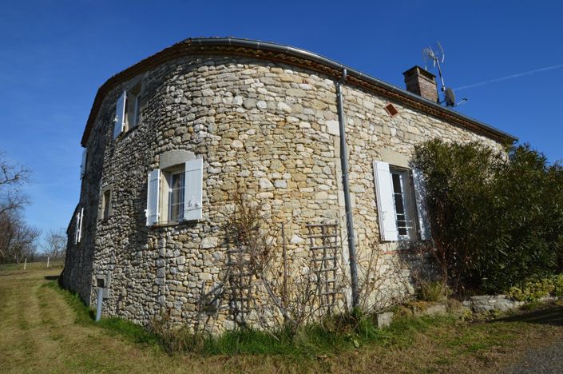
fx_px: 281
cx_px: 282
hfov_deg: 90.1
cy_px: 187
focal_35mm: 18
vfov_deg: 67.2
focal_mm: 12
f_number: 8
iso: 100
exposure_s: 1/320
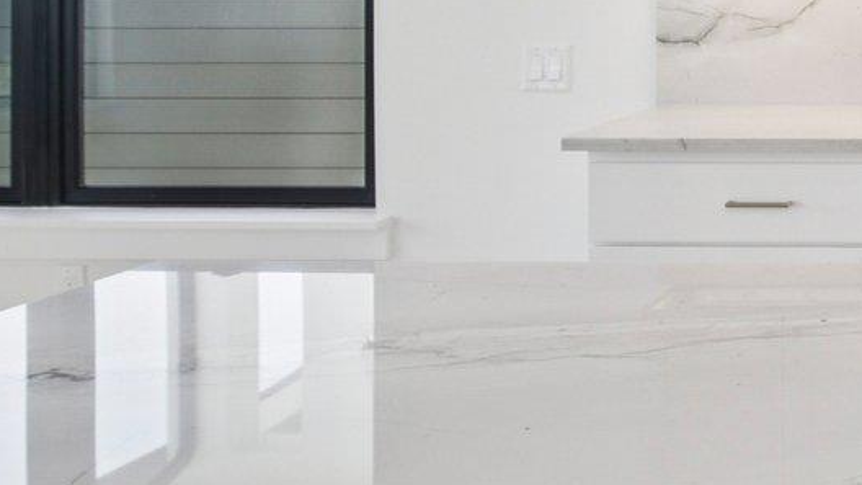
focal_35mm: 65
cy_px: -120
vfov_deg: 17.5
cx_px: 1223
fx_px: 1486
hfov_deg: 25.8
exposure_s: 1/60
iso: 400
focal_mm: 11
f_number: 8
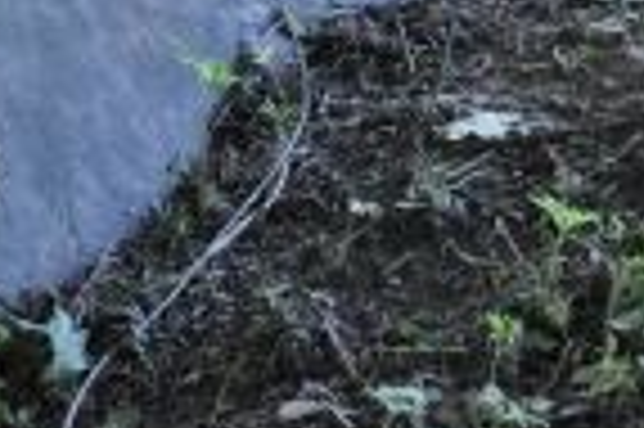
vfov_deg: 6.1
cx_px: -266
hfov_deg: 9.2
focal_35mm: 219
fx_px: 3913
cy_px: -340
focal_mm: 38
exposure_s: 1/100
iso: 1600
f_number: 4.5
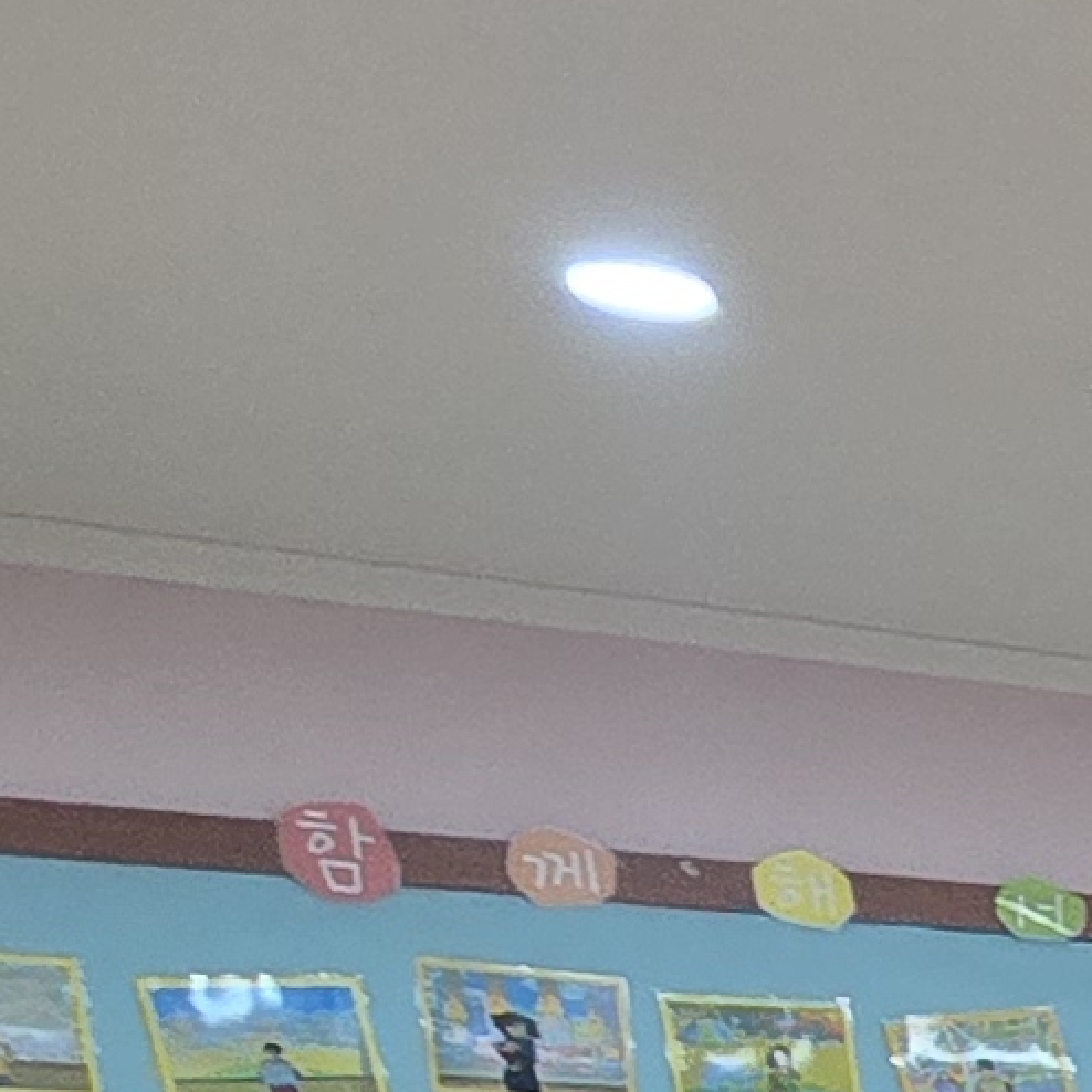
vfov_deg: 14.6
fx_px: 3319
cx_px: 2969
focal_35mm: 93
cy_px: 2330
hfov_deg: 12.3
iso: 100
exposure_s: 1/60
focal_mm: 2.2
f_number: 2.2
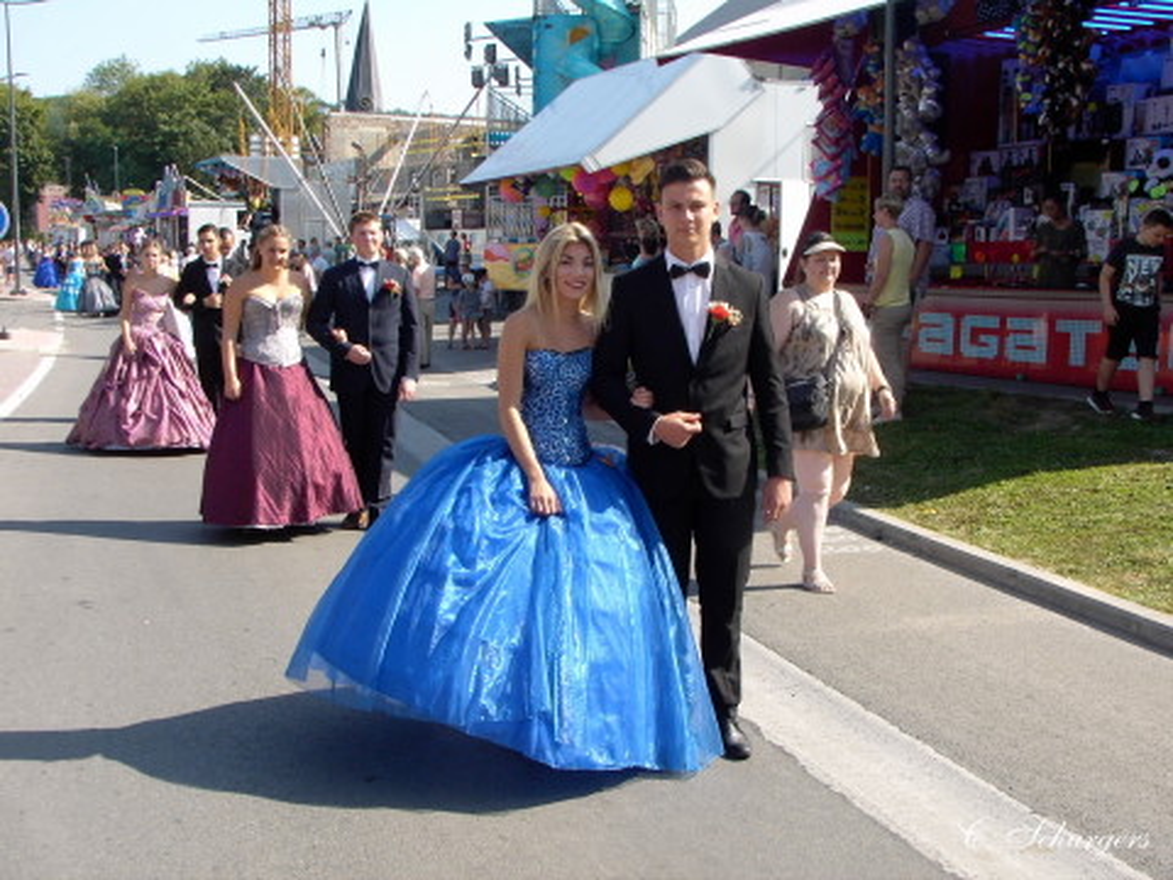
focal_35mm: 49
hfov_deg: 38.9
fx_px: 1660
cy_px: 440
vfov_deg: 29.7
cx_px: 586
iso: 70
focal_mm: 7.5
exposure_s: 1/200
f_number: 4.5
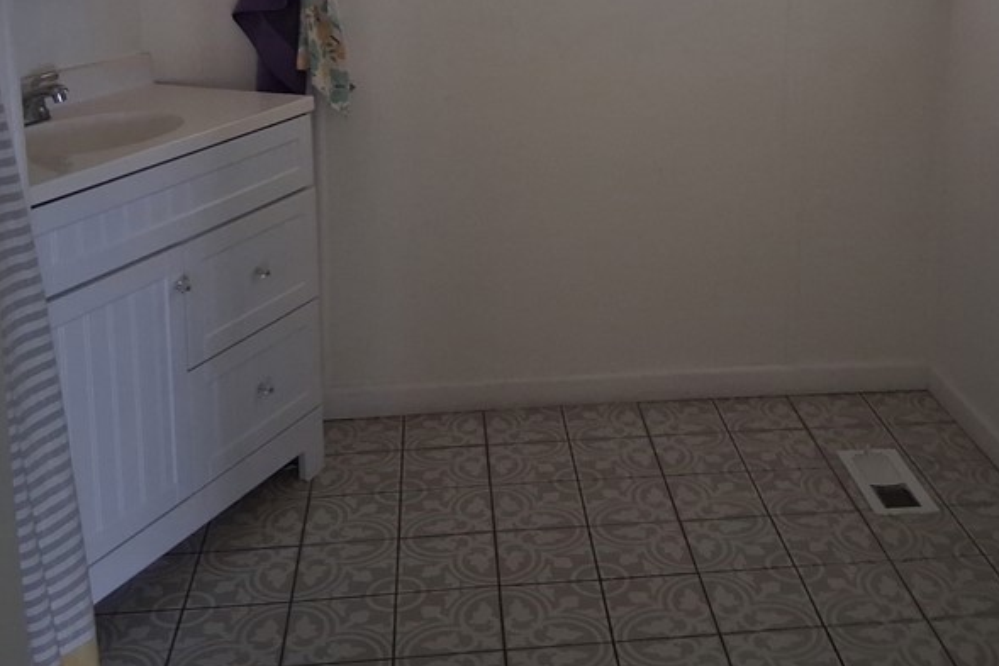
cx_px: 611
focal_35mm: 47
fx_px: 1304
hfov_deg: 41.7
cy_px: 49
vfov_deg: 27.5
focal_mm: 3.98
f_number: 1.8
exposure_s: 1/33
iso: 400
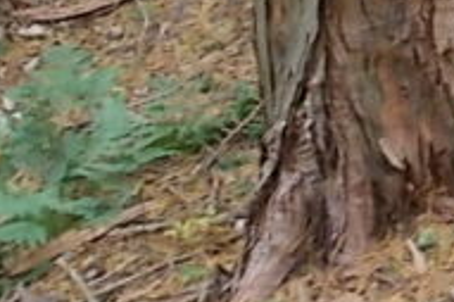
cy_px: -71
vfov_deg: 9.3
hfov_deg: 13.5
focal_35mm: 145
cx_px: 639
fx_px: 1827
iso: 125
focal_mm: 4.6
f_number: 3.2
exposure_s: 1/25
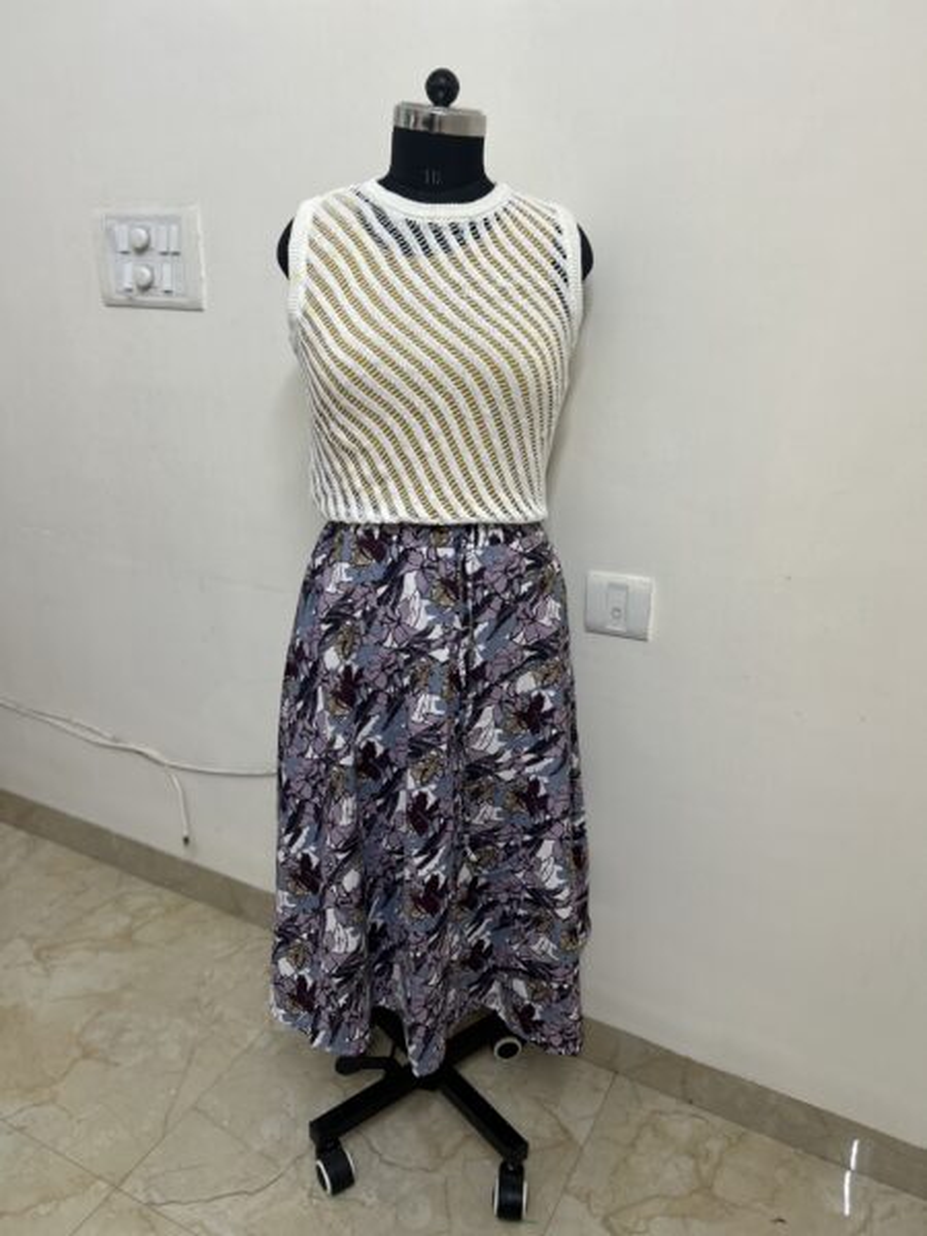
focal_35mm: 26
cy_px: 618
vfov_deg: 67.3
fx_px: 928
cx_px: 464
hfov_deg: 53.1
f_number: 1.5
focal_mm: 5.7
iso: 80
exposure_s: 1/50
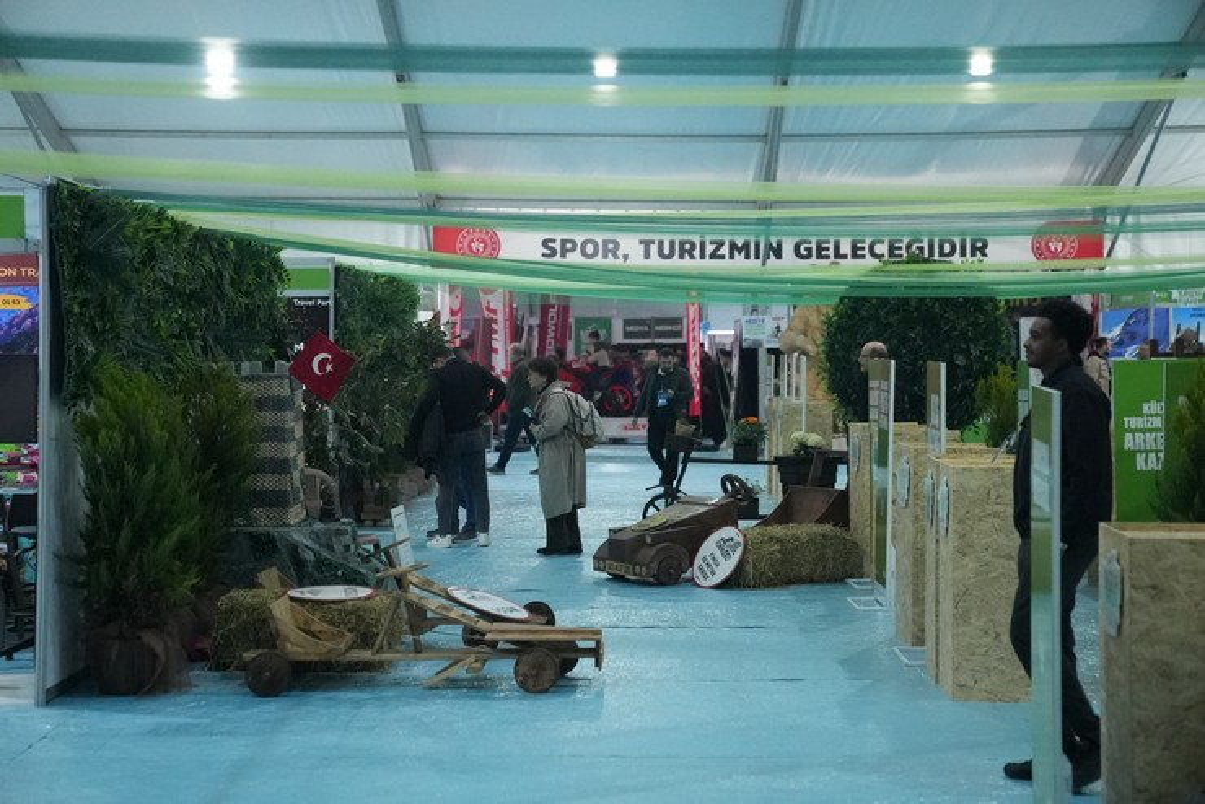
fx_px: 2243
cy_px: 402
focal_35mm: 67
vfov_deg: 20.3
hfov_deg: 30.1
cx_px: 602
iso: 16000
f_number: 2.8
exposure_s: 1/125
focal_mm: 67
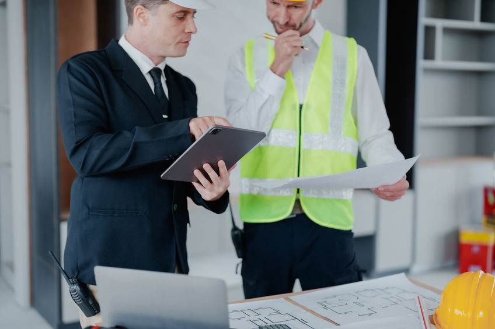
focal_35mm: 50
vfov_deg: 27.0
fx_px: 687
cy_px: 164
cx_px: 248
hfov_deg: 39.6
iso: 160
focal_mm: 50
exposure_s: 1/1000
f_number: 1.2
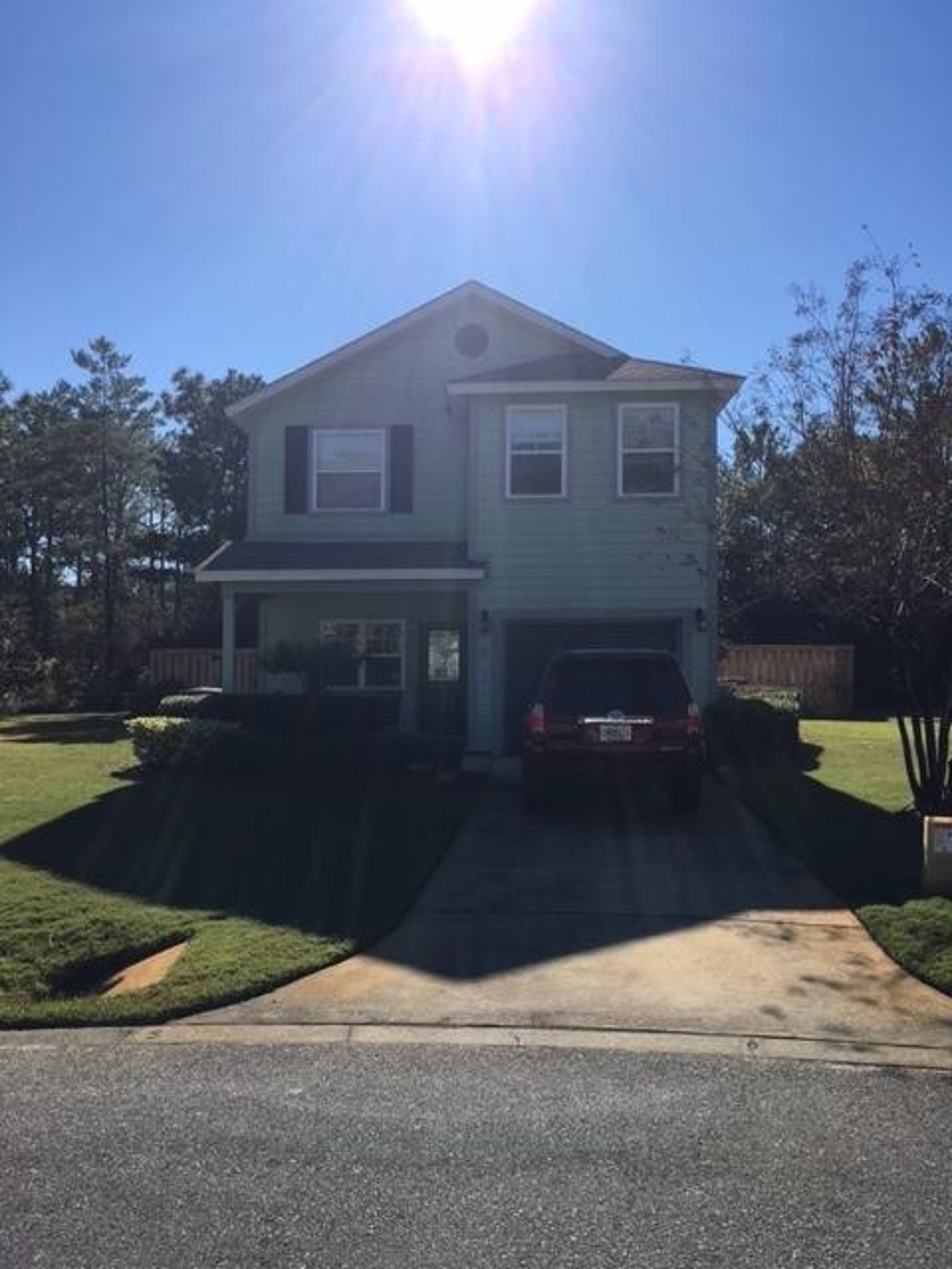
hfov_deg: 48.2
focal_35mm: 29
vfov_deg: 61.7
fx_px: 1063
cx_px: 476
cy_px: 634
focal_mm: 4.15
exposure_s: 1/2481
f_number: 2.2
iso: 25
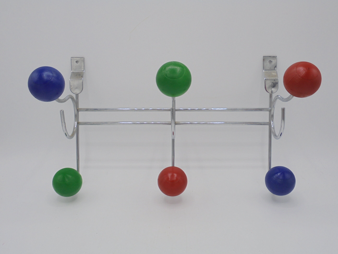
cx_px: 169
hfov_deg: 54.0
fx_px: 332
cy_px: 127
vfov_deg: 41.8
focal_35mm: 34
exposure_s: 1/400
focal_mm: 6.1
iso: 100
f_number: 4
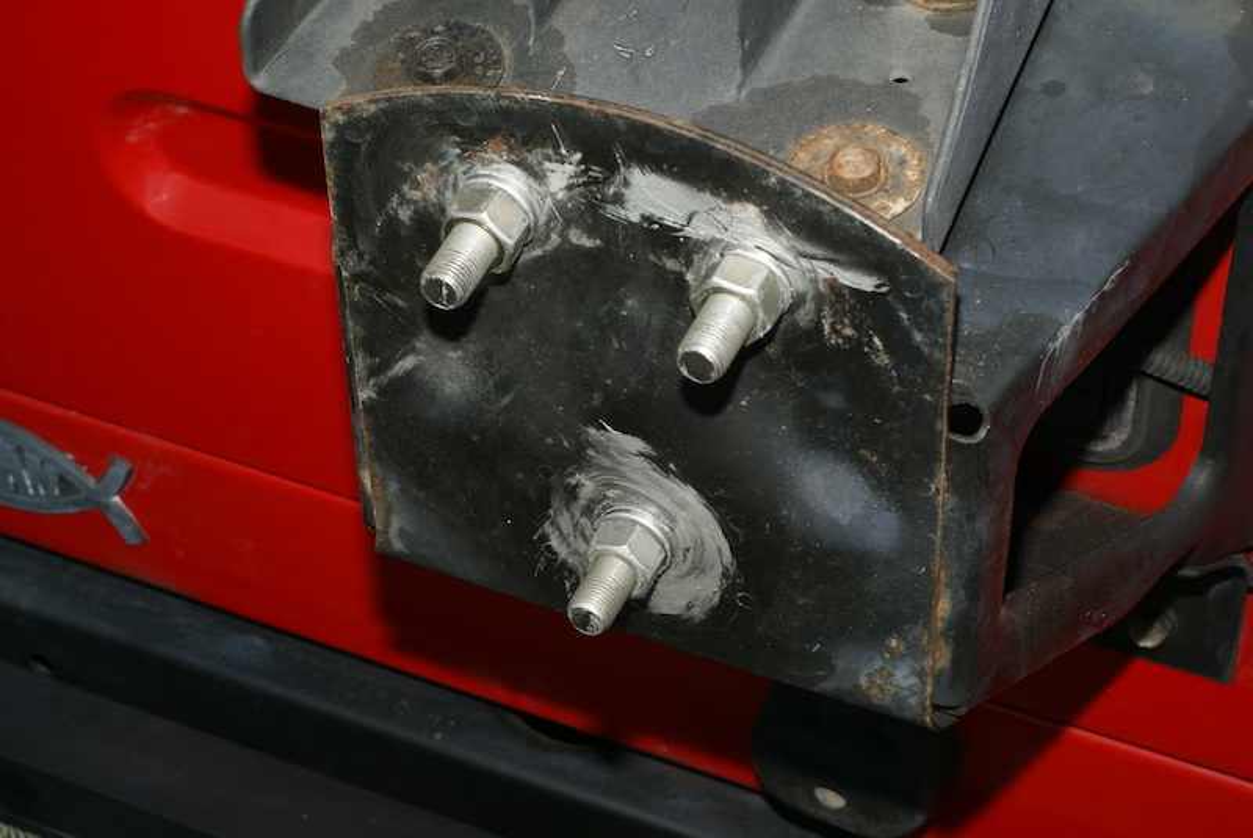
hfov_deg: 27.0
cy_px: 419
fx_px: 2613
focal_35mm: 75
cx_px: 626
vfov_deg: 18.2
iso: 200
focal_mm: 50
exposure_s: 1/80
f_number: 13
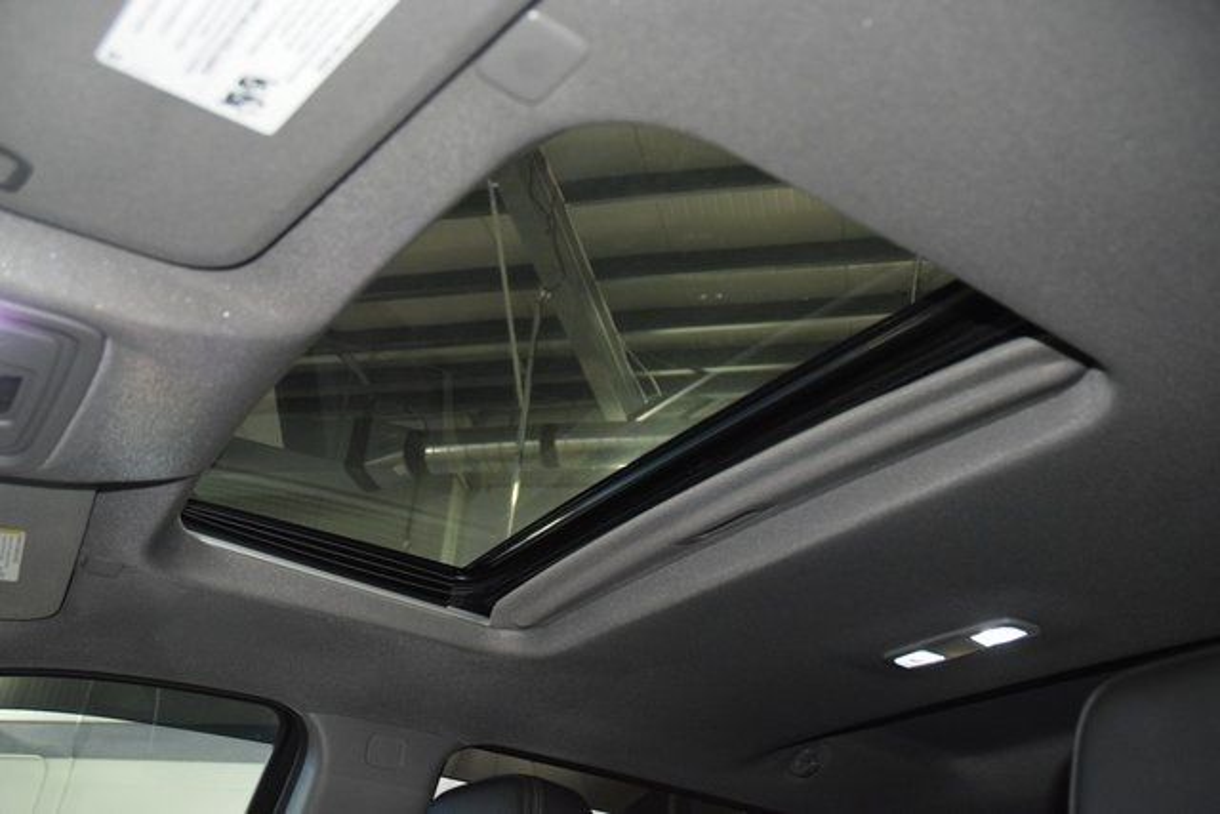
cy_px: 407
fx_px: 1119
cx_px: 610
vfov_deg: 40.0
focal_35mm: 33
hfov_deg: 57.2
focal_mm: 22
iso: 2500
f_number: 3.5
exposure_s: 1/60
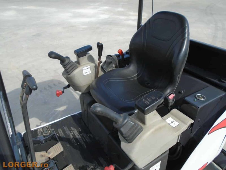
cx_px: 113
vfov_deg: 53.1
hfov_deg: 67.3
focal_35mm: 26
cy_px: 85
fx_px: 170
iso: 100
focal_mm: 4.6
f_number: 3.2
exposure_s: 1/800
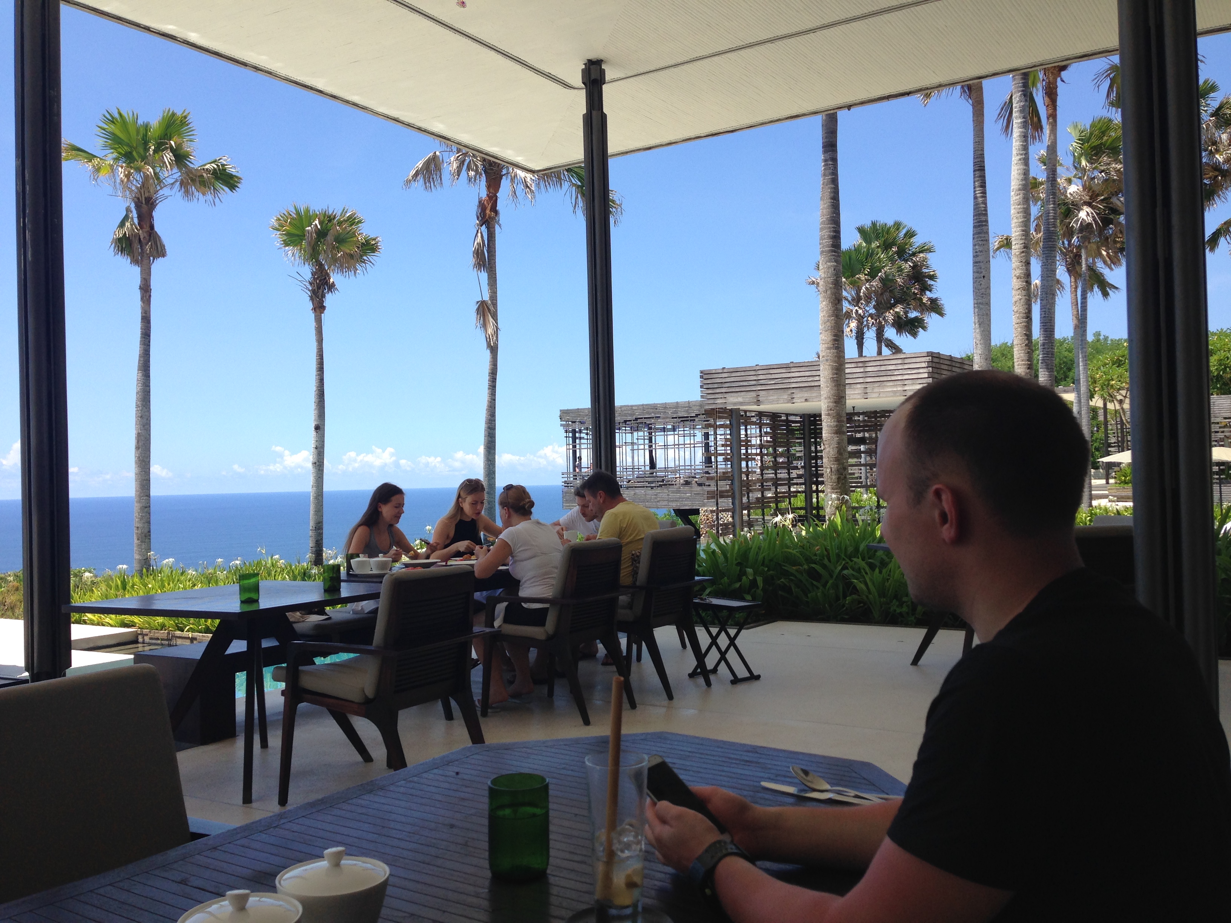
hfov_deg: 55.4
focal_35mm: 33
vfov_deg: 42.9
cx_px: 616
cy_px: 462
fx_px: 1174
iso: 50
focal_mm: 4.12
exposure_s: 1/1022
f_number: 2.4
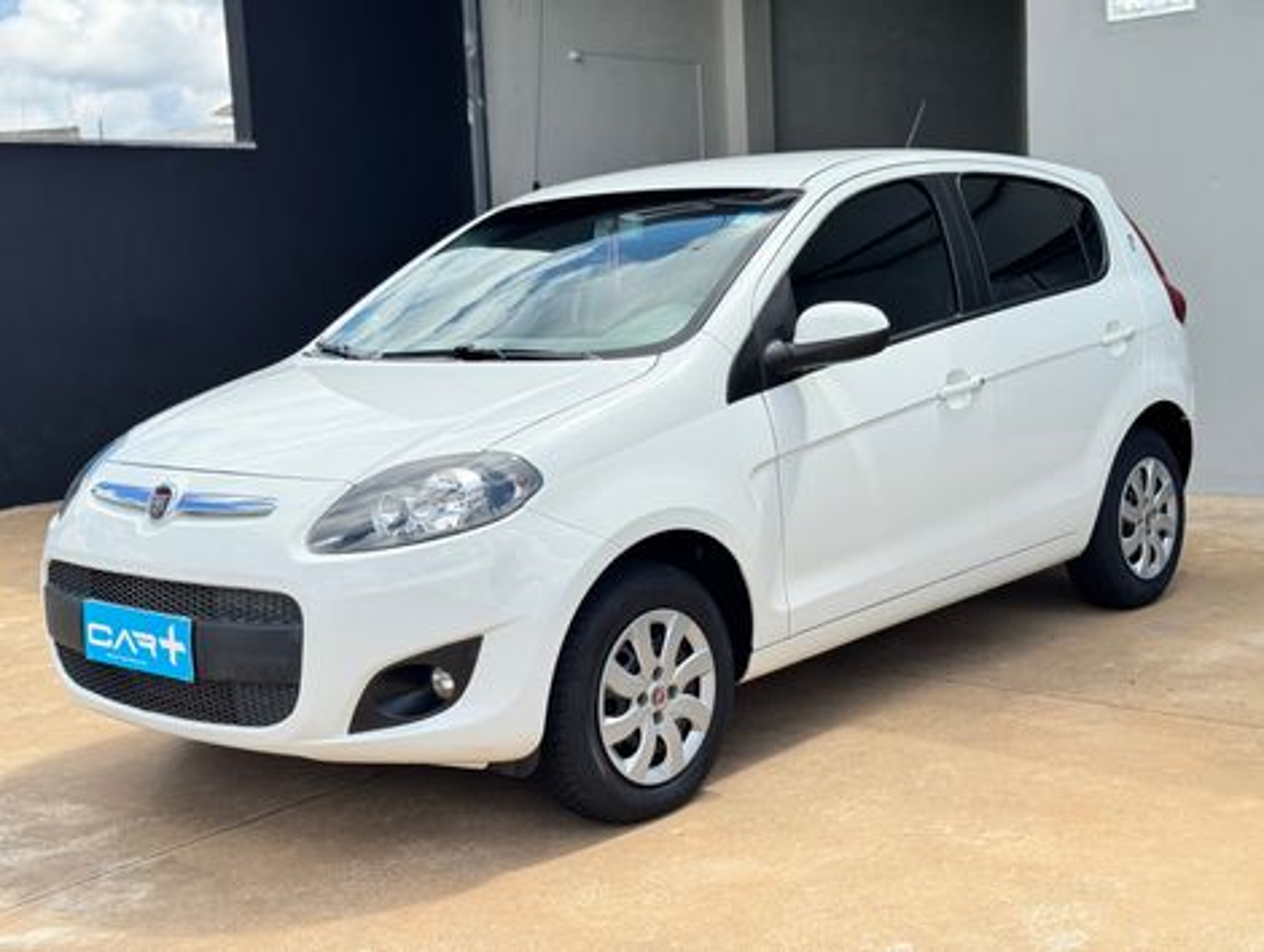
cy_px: 476
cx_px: 632
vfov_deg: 30.3
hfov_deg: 39.6
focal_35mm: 48
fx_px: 1755
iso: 64
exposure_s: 1/2252
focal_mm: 6.76
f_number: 1.78
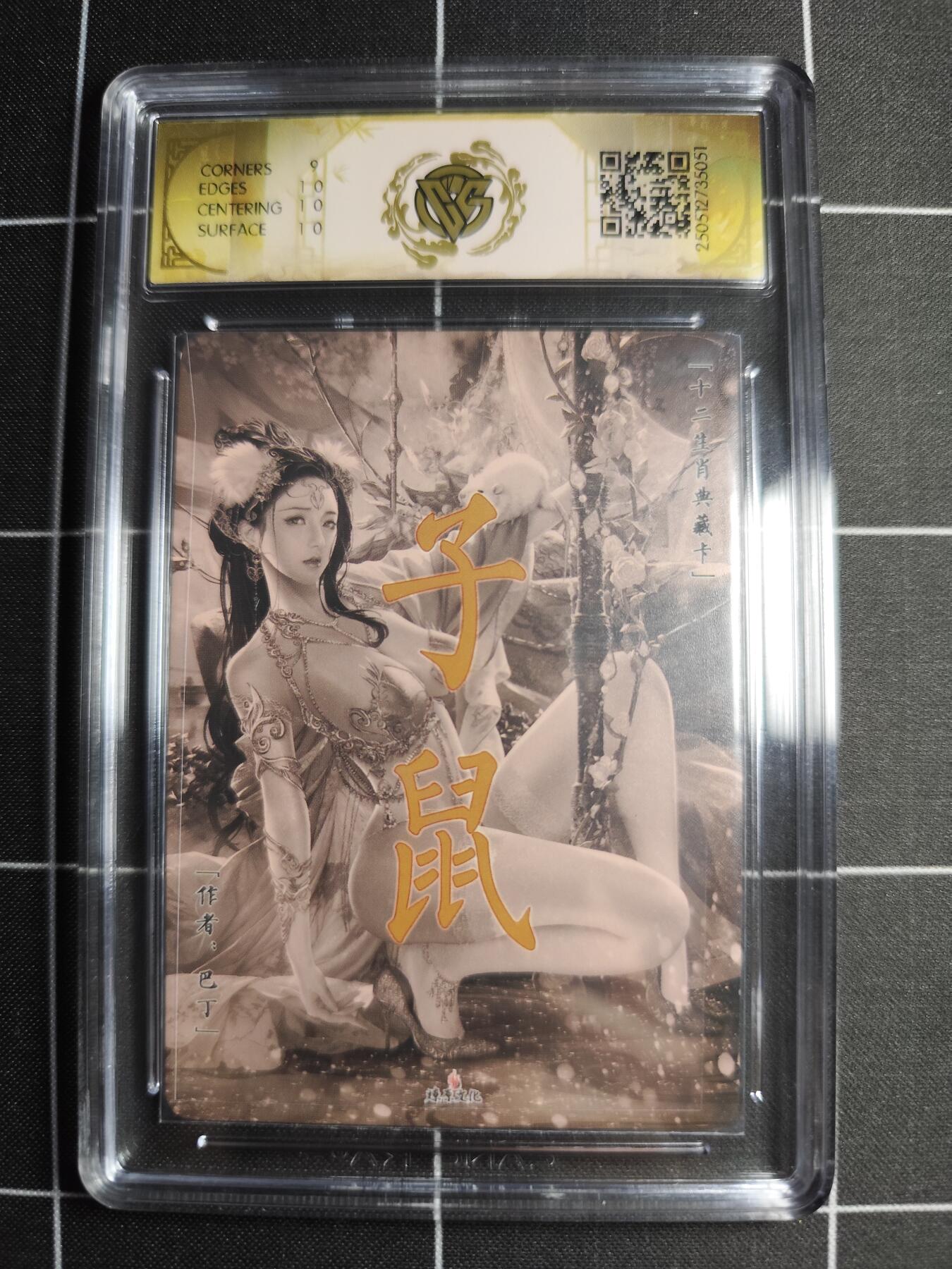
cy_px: 634
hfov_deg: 58.9
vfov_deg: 73.9
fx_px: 843
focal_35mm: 23
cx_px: 476
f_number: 1.65
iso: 320
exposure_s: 1/100
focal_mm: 6.14
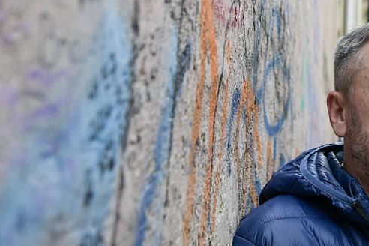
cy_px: -39
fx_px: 799
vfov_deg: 16.8
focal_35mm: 78
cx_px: 397
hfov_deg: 24.4
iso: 160
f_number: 4
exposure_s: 1/125
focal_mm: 24
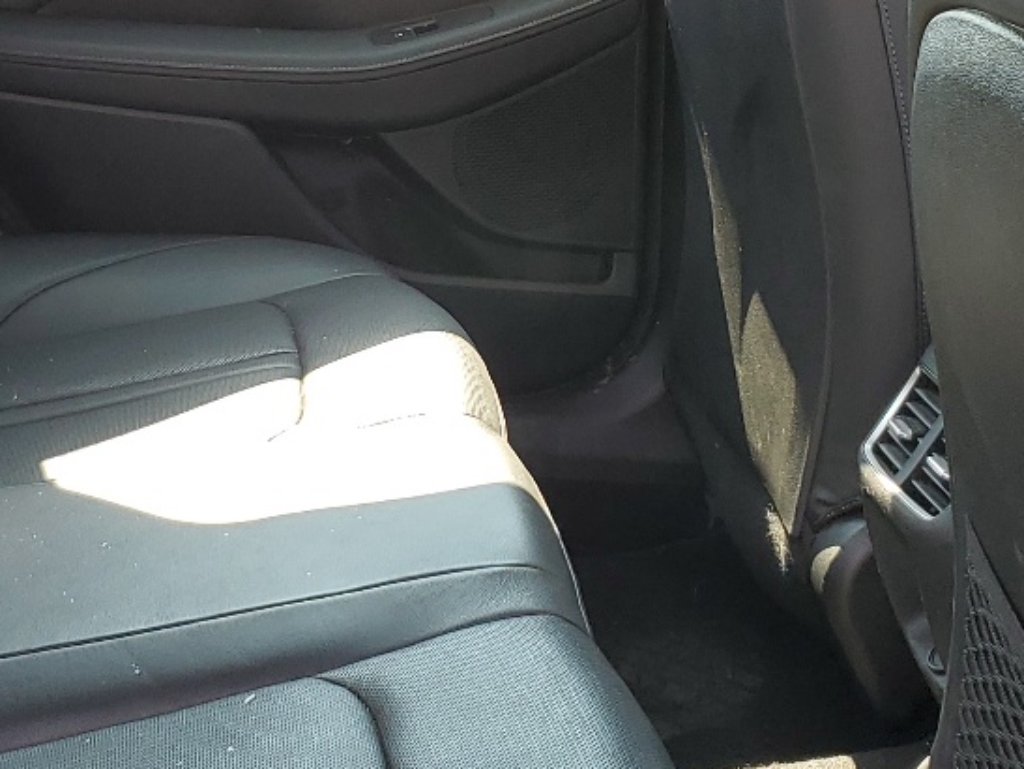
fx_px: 2250
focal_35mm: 76
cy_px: 384
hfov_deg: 25.6
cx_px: 481
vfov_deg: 19.4
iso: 50
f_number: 1.5
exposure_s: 1/192
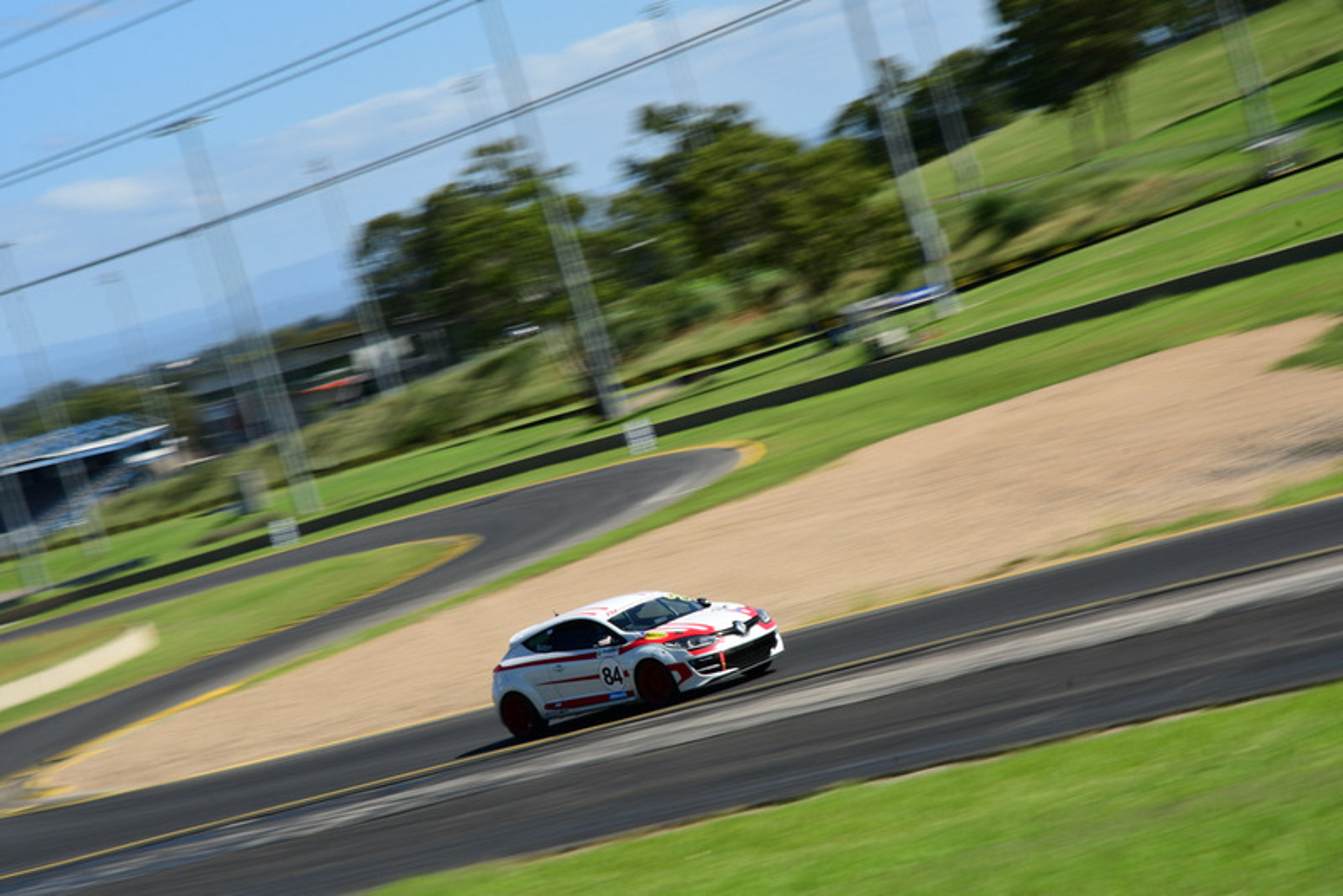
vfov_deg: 11.4
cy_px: 448
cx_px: 672
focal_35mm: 120
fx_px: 4478
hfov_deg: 17.1
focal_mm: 80
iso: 100
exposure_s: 1/50
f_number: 20
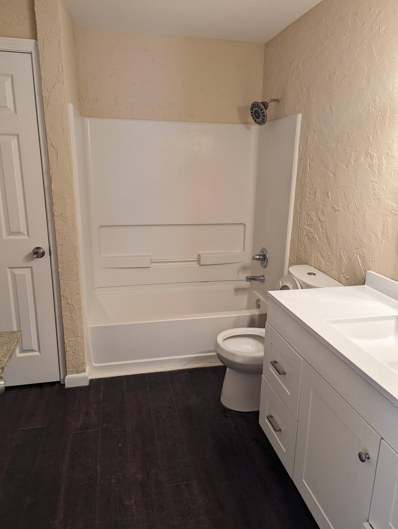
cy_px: 264
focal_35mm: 24
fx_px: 367
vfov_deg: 71.5
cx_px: 199
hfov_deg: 56.9
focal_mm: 6.81
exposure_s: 1/120
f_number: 1.85
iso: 206
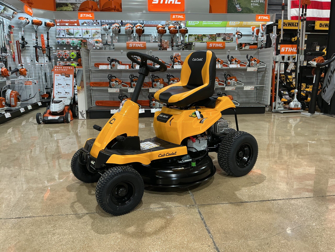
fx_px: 281
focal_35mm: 29
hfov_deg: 61.7
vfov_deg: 48.2
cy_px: 126
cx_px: 168
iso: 80
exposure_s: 1/60
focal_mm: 3
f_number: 1.8
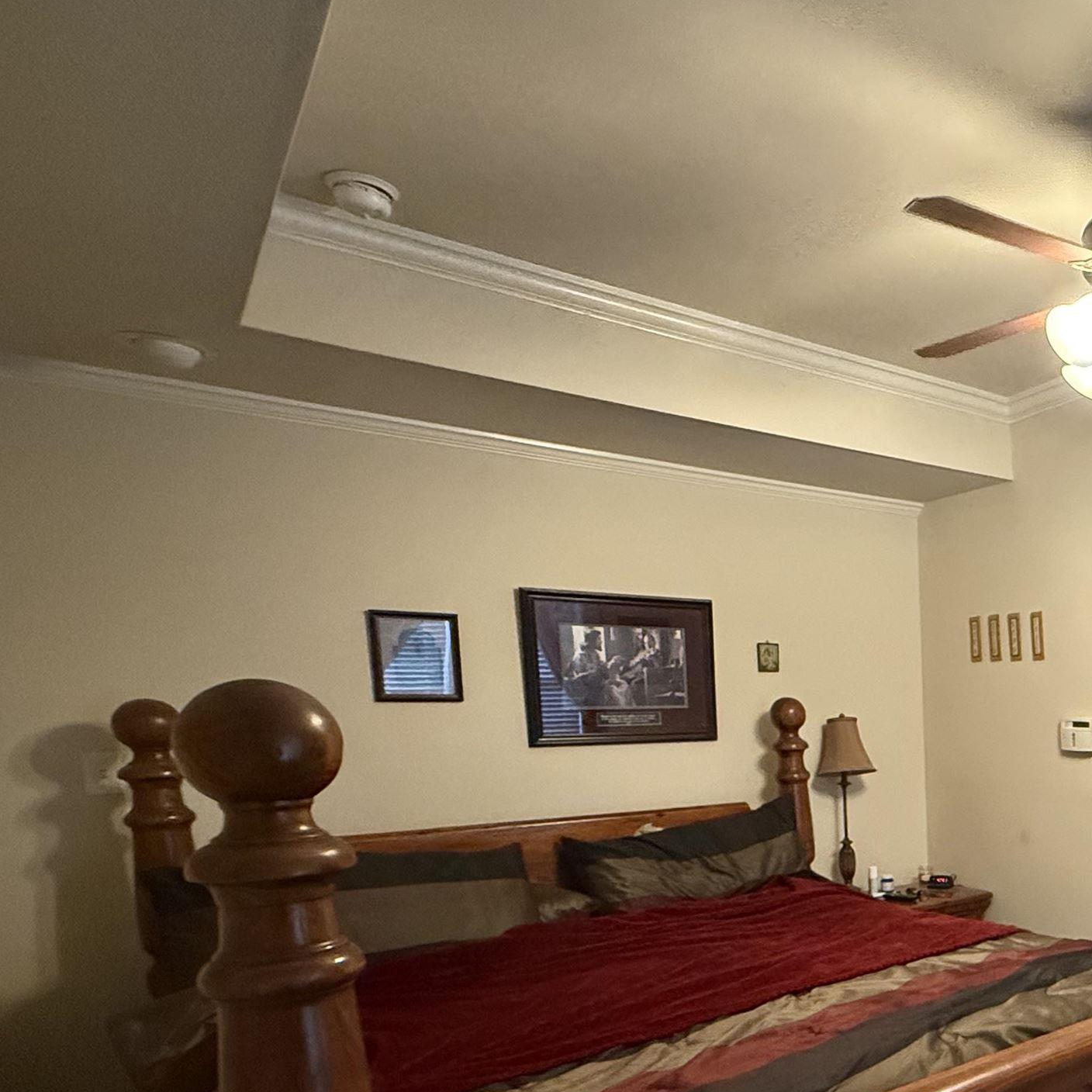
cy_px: 814
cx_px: 1092
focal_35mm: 27
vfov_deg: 56.3
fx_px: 964
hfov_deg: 48.6
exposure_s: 1/60
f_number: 2.2
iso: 800
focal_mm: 2.22
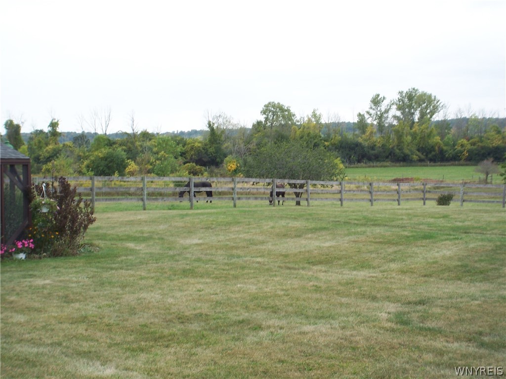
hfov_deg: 31.7
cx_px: 253
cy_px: 190
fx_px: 892
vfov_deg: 24.0
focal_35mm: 61
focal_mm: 9.9
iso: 64
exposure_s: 1/80
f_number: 4.1
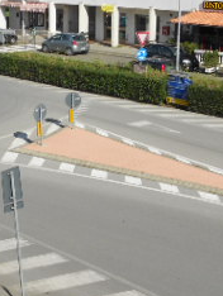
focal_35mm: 71
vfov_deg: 27.3
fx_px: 609
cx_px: 48
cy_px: 118
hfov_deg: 20.5
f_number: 3.2
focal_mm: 4.6
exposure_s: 1/1250
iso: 80
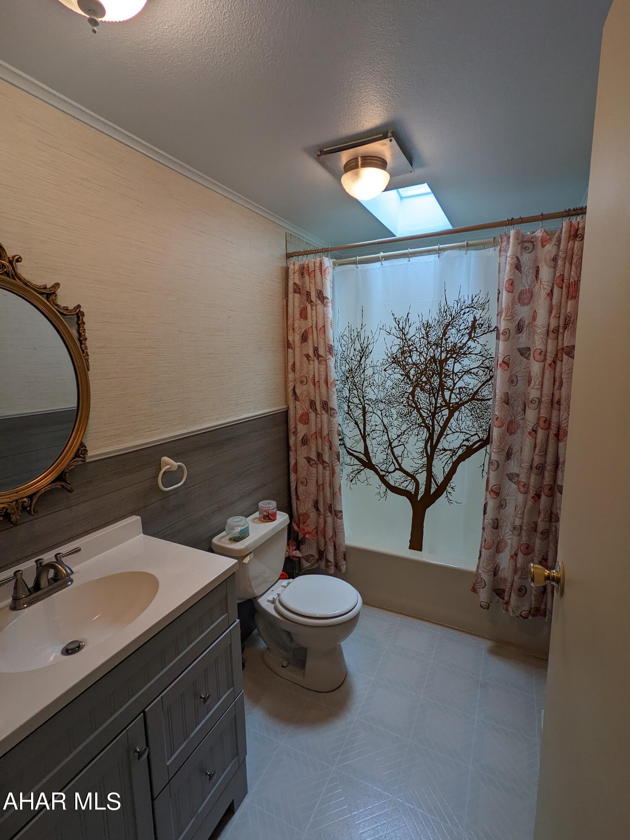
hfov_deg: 78.1
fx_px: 388
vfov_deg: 94.5
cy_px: 420
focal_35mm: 16
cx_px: 315
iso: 76
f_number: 2.2
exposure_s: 1/120
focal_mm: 2.35
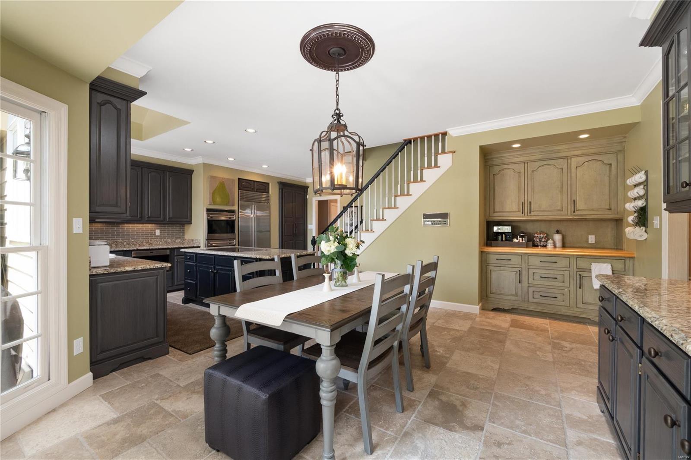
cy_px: 230
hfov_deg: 104.3
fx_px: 269
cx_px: 346
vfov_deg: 81.2
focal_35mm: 14
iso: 400
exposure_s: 1/4
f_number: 10
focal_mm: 7
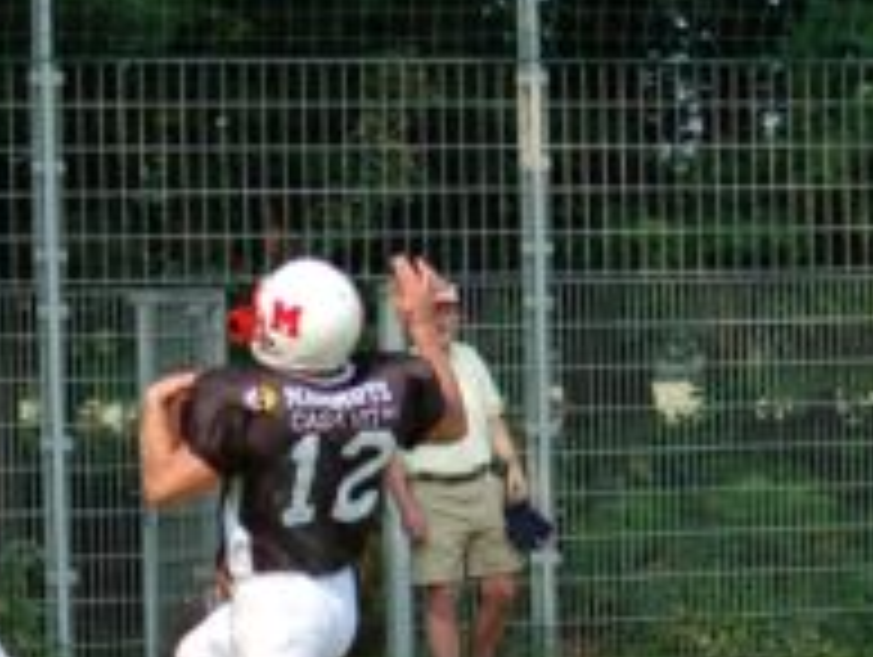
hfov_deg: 8.4
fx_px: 5934
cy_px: 626
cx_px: 371
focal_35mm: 235
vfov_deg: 6.3
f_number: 4
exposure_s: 1/1000
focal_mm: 70
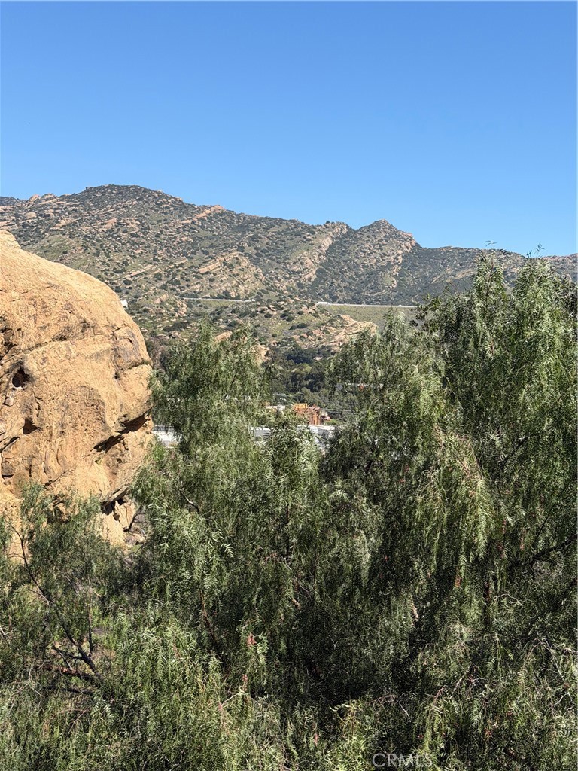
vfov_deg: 39.7
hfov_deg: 30.3
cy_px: 386
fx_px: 1069
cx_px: 289
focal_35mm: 48
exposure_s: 1/3534
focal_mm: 6.76
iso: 64
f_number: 1.78
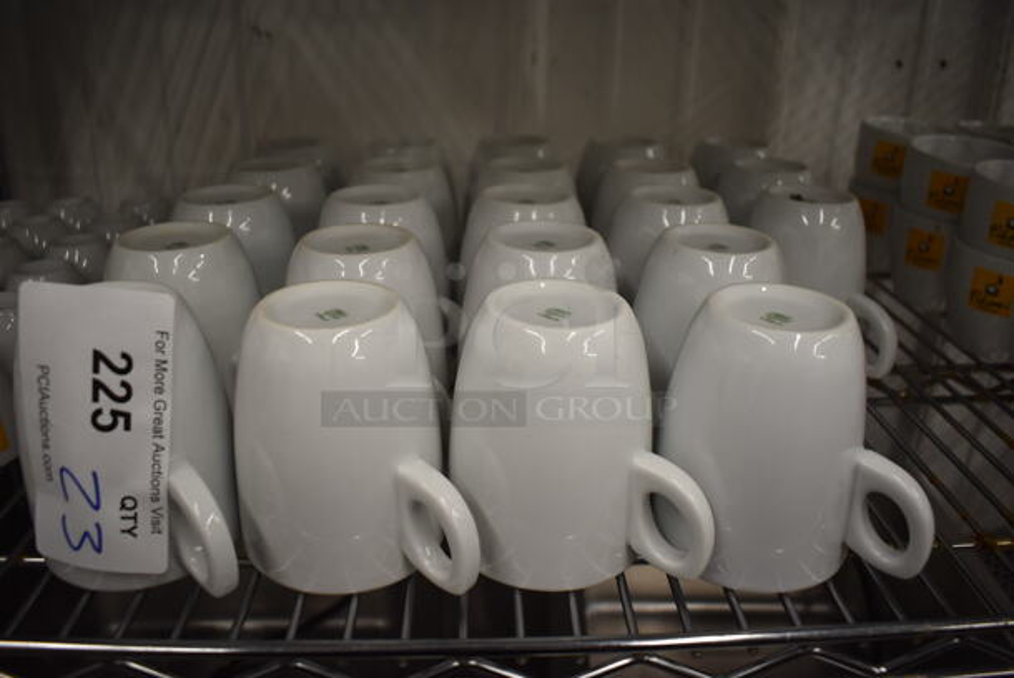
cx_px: 507
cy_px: 339
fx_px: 761
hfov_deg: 67.3
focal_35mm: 27
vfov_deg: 48.0
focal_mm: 18
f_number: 3.5
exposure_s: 1/200
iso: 800
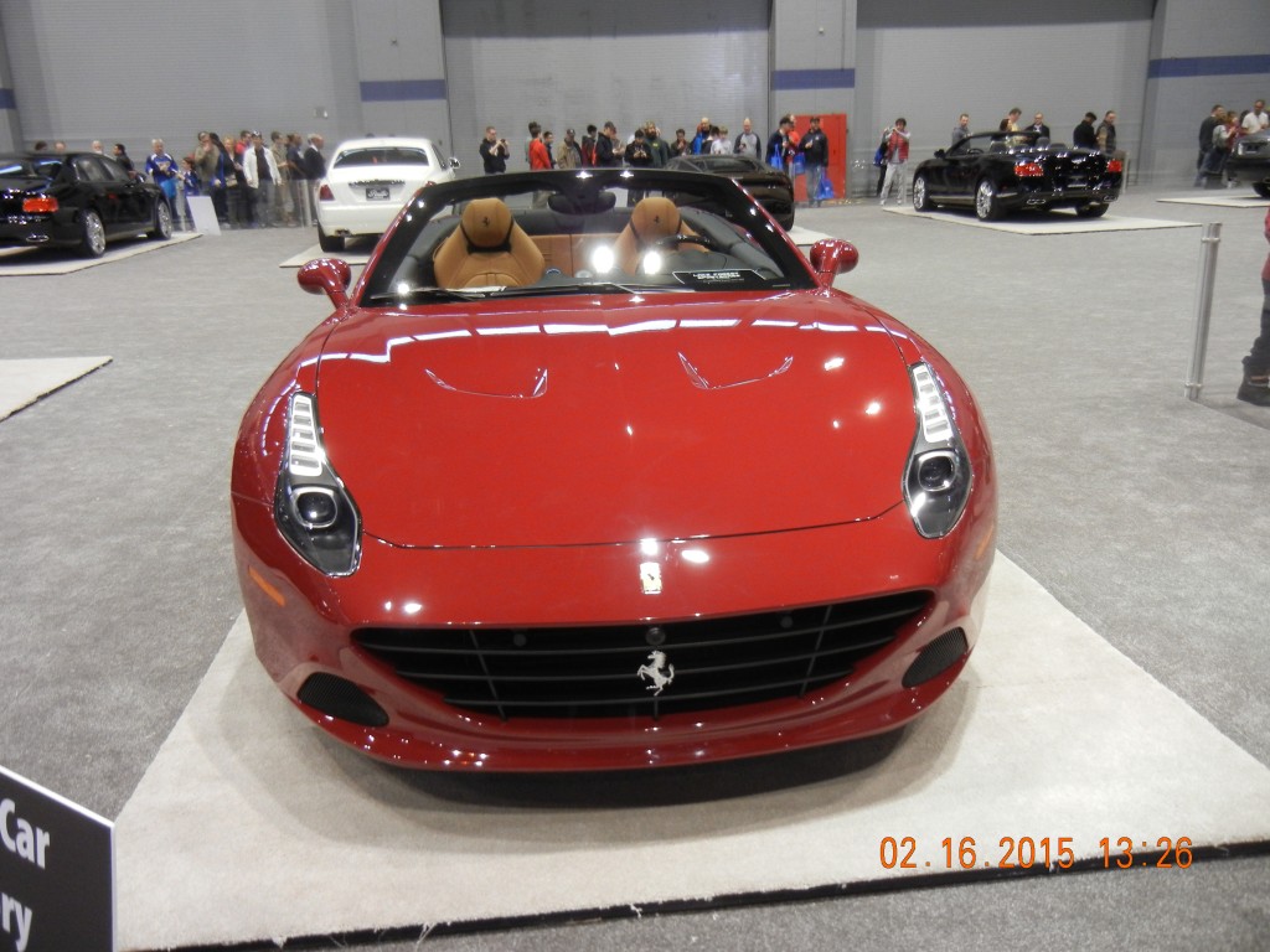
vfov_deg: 46.8
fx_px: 1101
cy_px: 476
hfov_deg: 60.0
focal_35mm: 30
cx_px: 635
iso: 400
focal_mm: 5.4
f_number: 3.5
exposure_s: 1/50.1
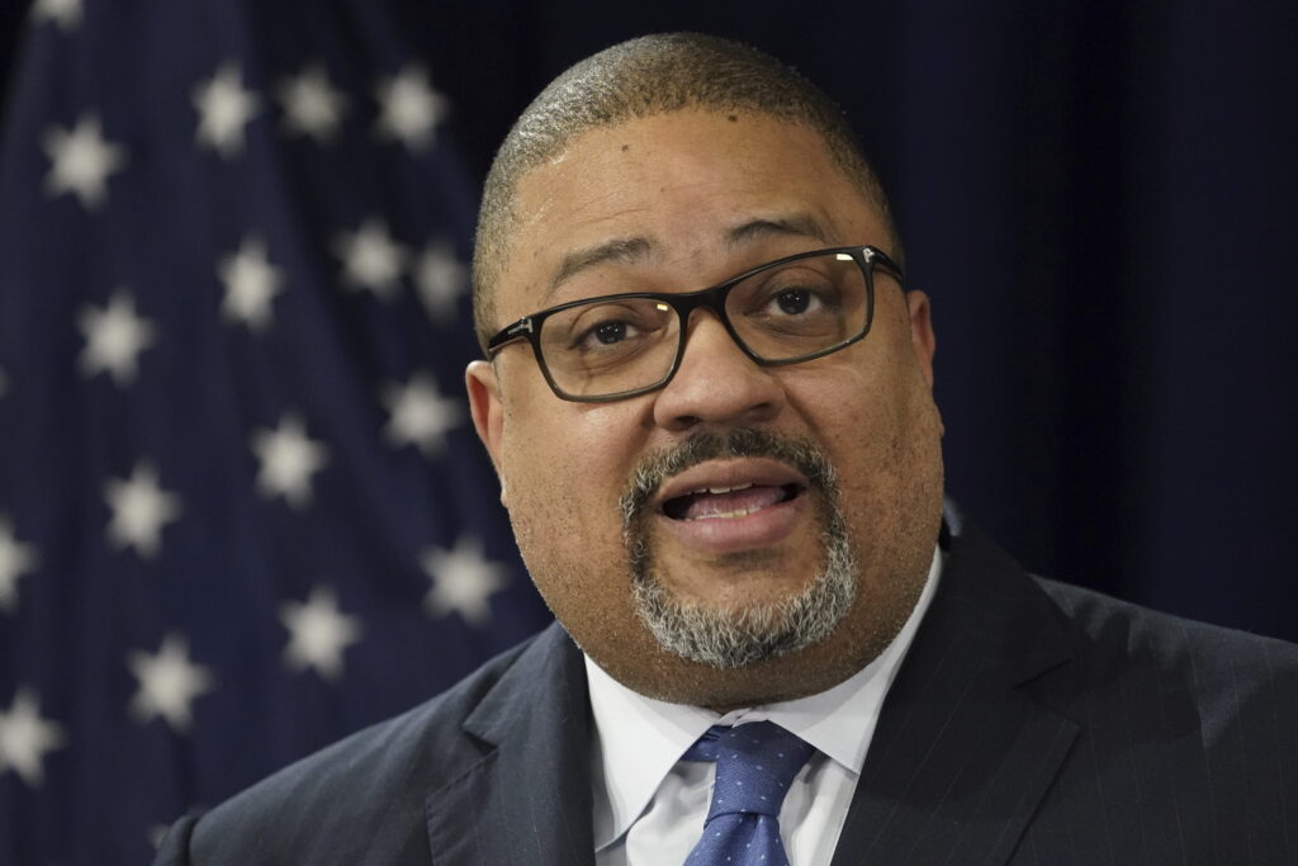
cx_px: 649
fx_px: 10168
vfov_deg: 4.9
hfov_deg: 7.3
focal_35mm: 282
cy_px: 433
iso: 8000
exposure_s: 1/200
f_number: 5.6
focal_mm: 282
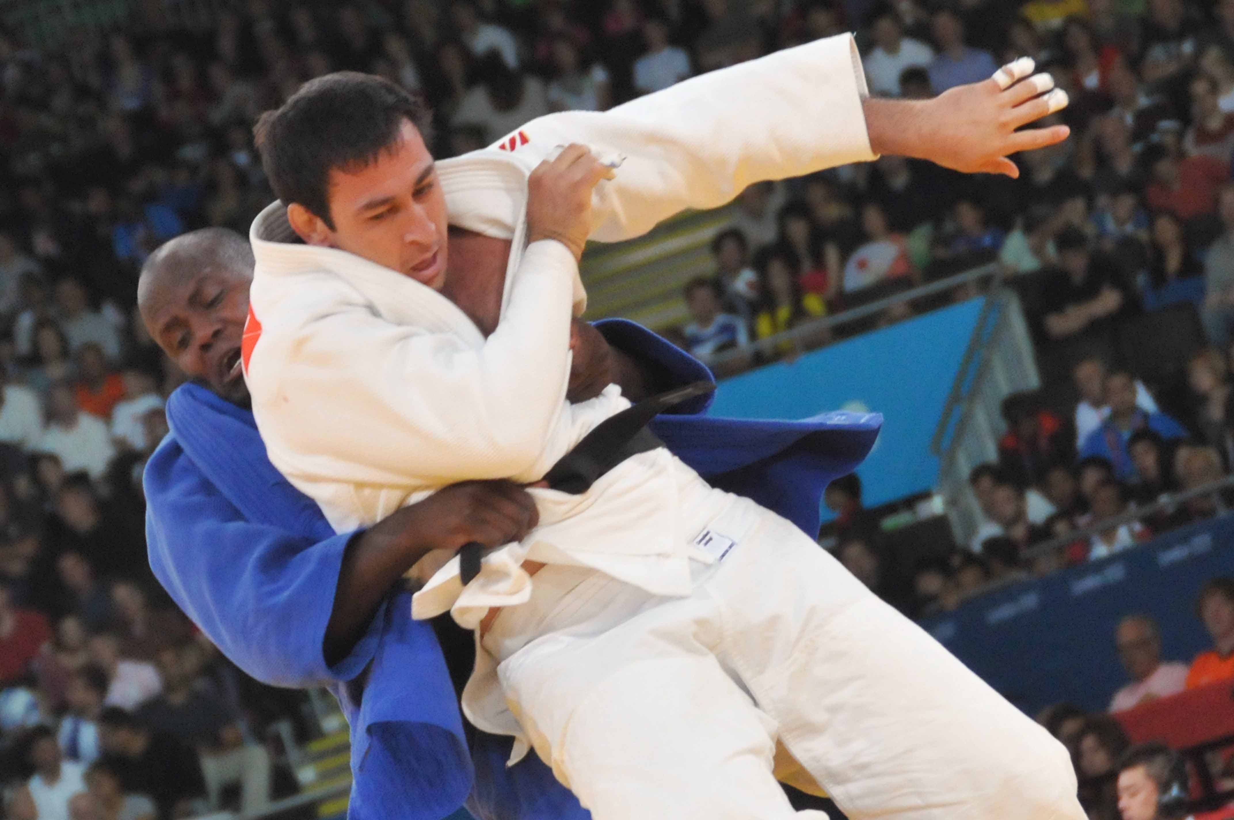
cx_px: 617
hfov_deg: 13.1
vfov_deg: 8.7
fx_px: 5392
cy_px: 410
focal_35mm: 158
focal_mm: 105
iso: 2000
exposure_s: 1/500
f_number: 5.3
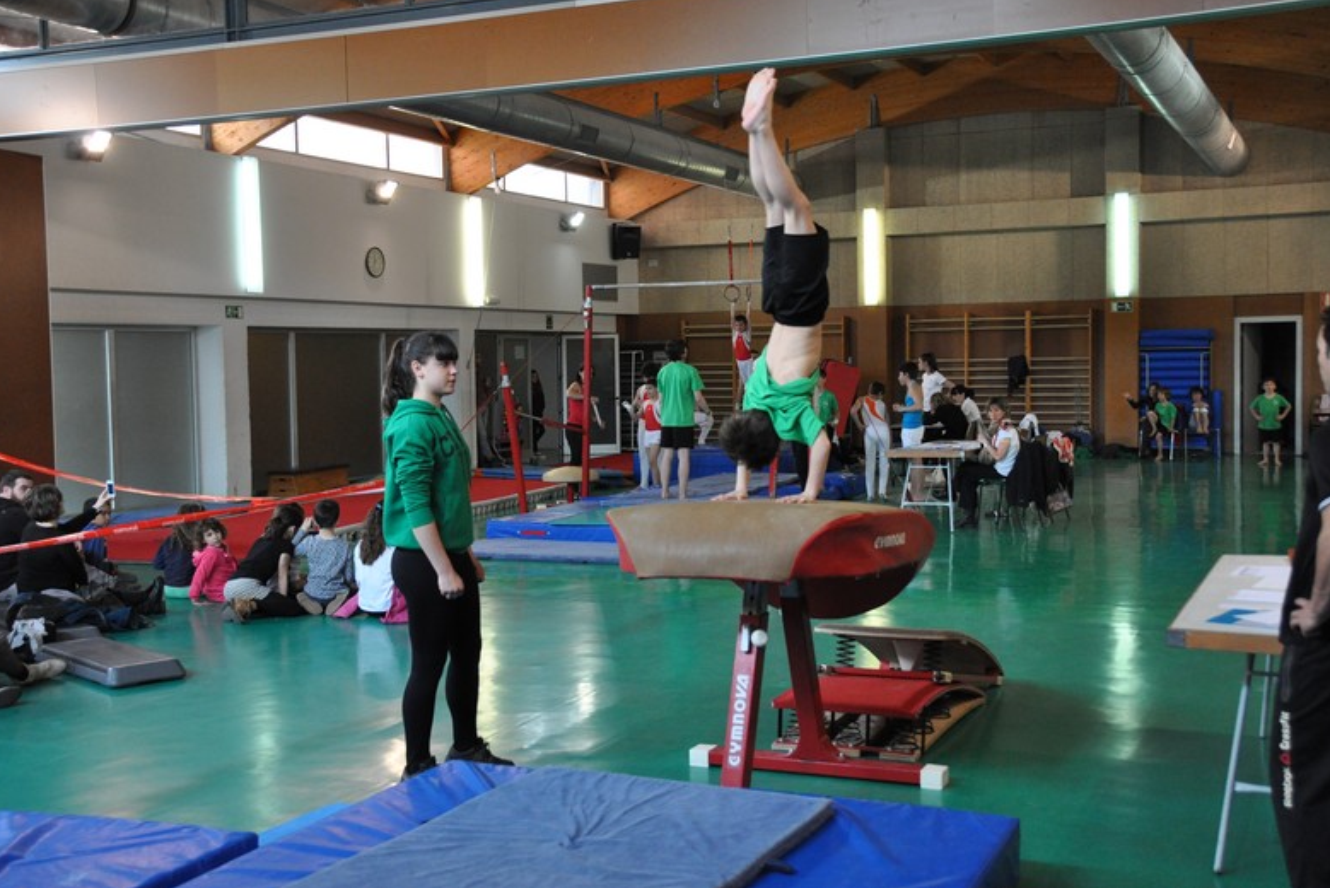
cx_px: 664
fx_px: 1534
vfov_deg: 32.3
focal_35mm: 42
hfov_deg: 46.9
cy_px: 438
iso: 1600
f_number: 4
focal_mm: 27
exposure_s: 1/160
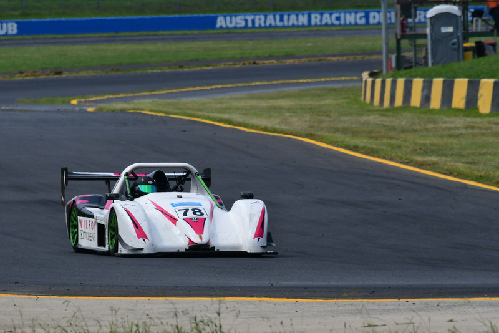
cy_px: 166
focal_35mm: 750
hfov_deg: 2.7
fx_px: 10399
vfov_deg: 1.8
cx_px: 250
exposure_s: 1/640
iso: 400
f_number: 13
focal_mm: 500
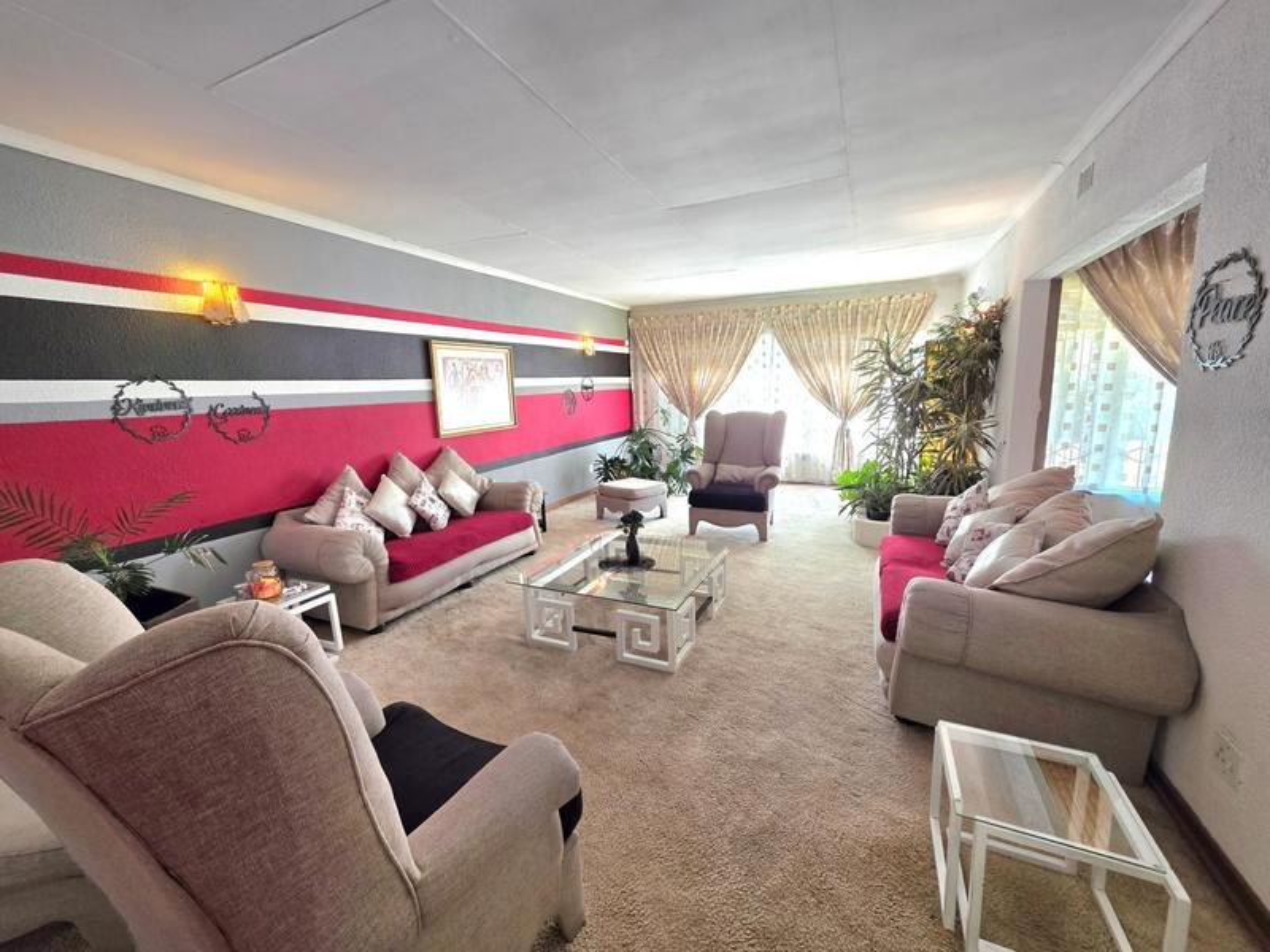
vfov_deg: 89.9
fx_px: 477
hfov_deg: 106.2
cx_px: 635
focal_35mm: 13
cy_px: 476
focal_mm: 2.2
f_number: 1.9
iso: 160
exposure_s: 1/101
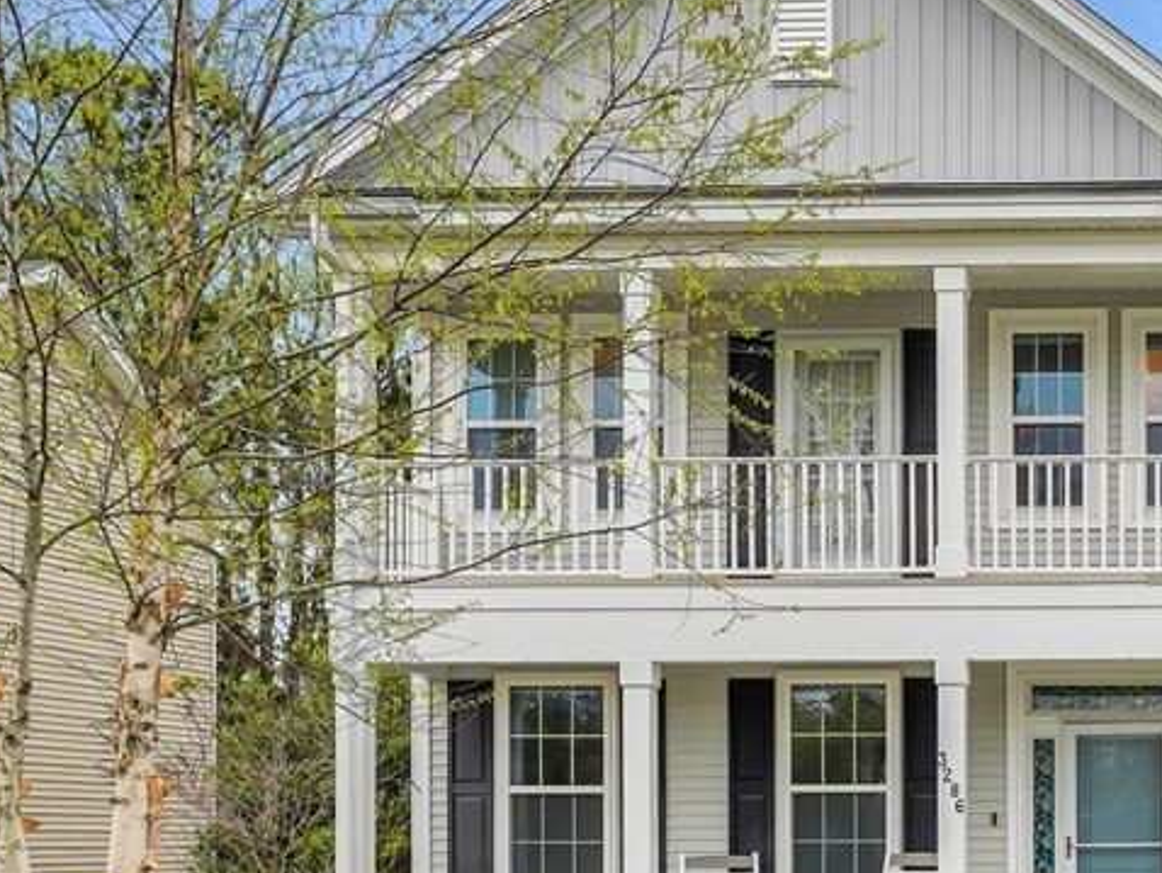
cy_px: 529
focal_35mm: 49
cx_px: 1208
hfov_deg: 34.6
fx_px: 1649
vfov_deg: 29.6
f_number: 9
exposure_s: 1/125
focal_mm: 22.5
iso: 250
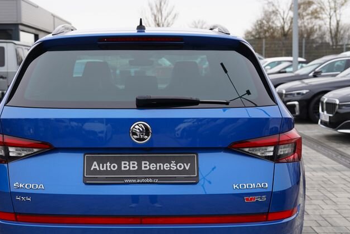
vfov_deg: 22.9
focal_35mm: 59
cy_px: 152
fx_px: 574
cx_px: 138
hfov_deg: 33.8
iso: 100
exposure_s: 1/80
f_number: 4
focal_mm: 36
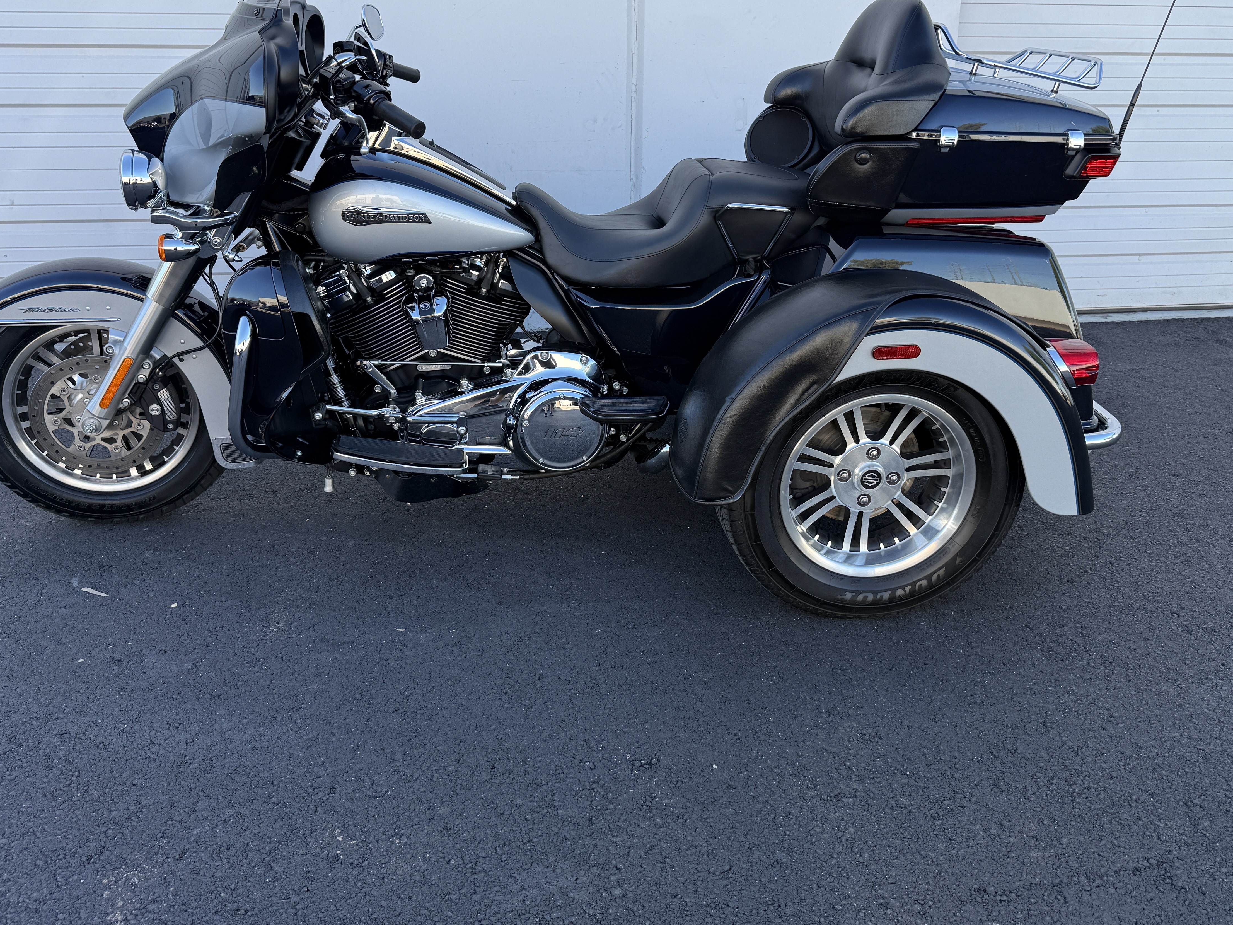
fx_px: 1104
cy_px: 363
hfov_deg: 58.3
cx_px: 611
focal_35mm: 31
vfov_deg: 45.2
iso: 80
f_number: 1.78
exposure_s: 1/728
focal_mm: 6.76
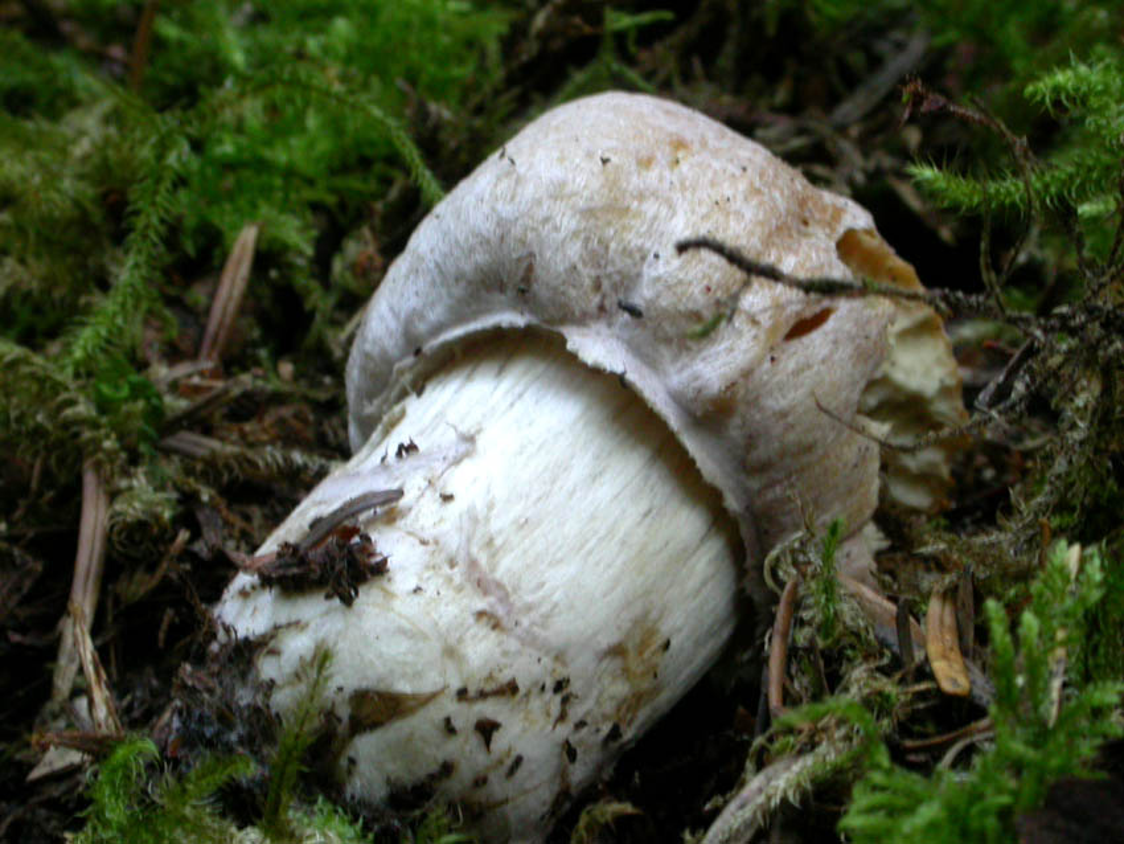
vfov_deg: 10.4
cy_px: 422
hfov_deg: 13.8
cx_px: 562
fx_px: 4645
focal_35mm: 143
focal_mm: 29.7
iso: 200
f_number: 9.8
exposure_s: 1/4
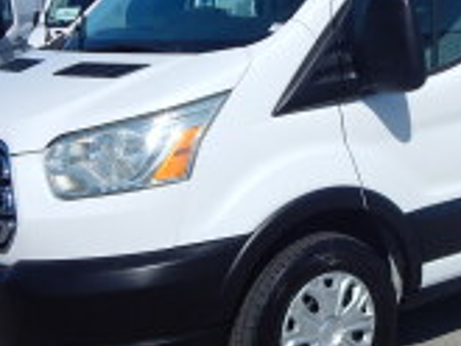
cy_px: 174
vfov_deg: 20.2
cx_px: 383
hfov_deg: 26.1
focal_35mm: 73
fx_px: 973
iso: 125
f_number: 6.5
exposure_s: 1/1250
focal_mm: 5.6
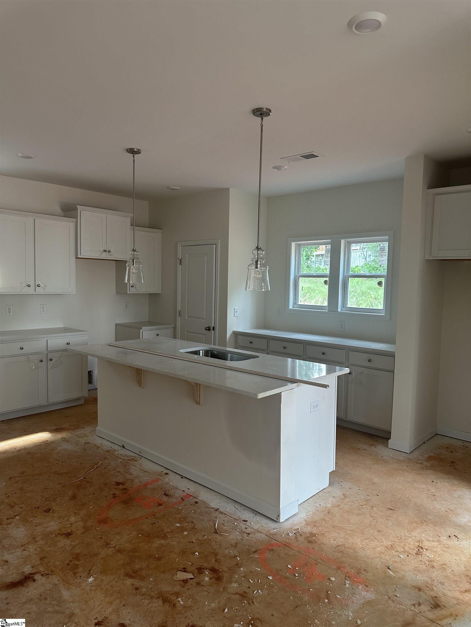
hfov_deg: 56.8
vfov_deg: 71.6
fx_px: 435
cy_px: 314
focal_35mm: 24
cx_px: 236
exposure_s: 1/121
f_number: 1.78
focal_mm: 6.86
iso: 200
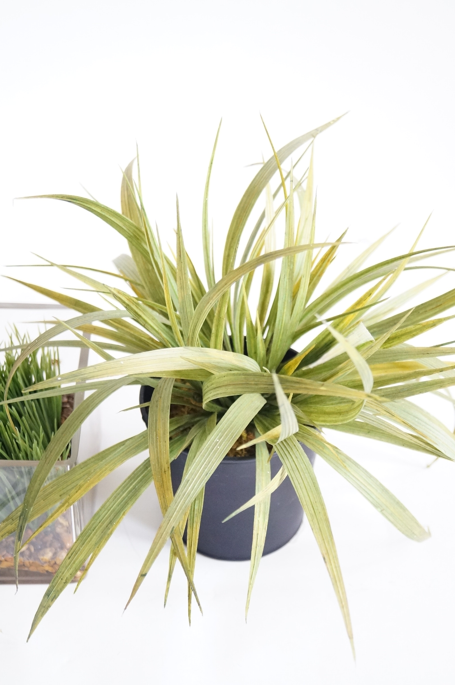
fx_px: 999
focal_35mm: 52
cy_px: 342
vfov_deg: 37.9
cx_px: 228
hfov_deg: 25.7
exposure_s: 1/60
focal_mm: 35
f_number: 5
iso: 1600
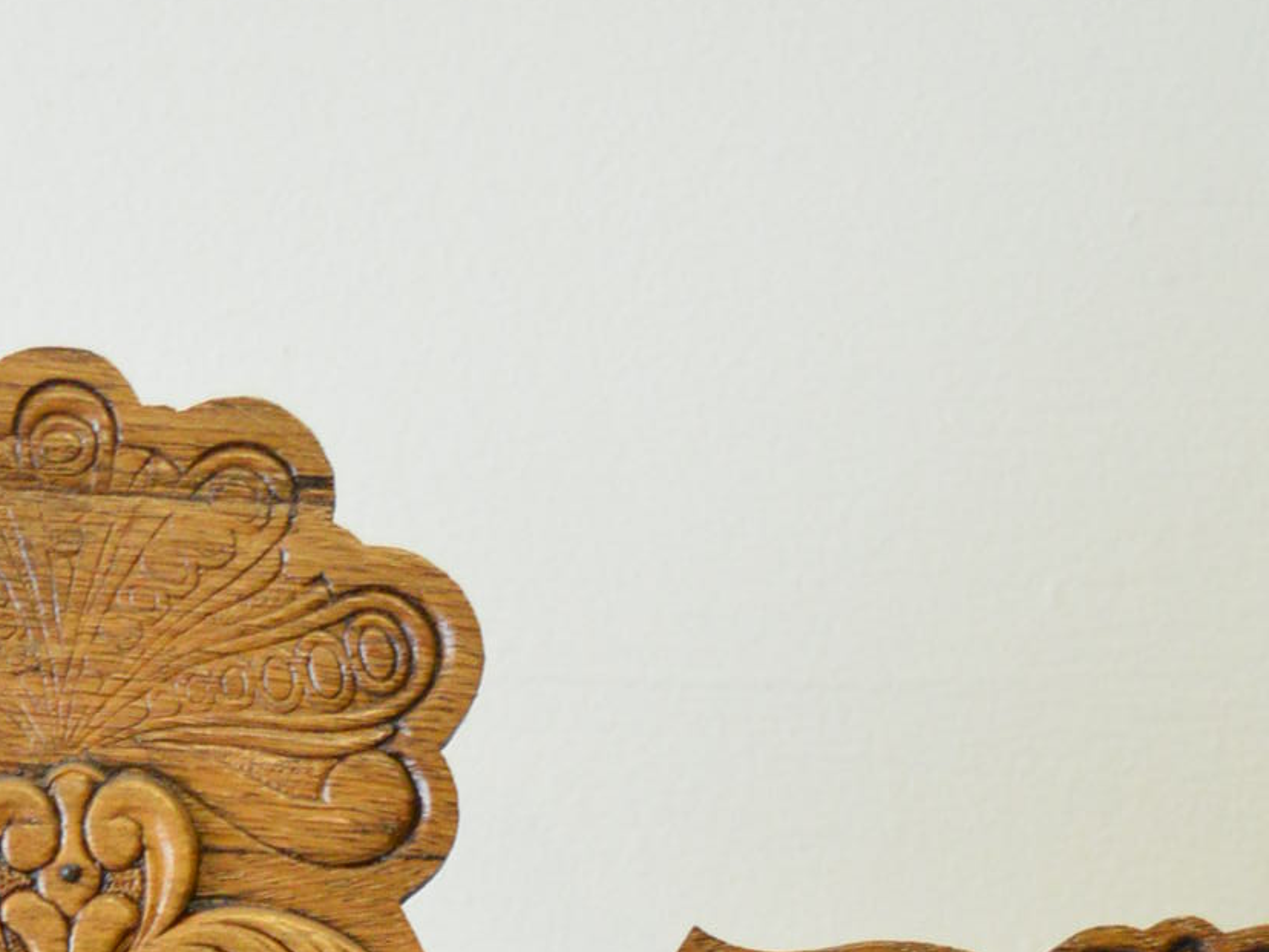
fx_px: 5563
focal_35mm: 152
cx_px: -80
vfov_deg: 9.0
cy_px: 2086
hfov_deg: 12.8
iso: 1600
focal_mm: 29
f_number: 5
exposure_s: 1/60
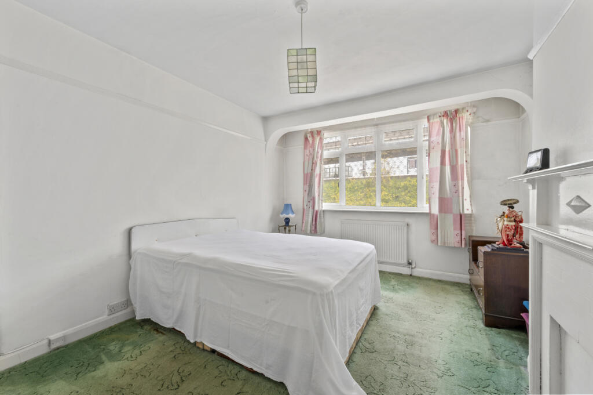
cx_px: 296
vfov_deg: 81.1
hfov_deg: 104.3
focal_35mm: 14
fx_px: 230
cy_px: 198
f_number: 16
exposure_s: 1/1.67
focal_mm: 14
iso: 200
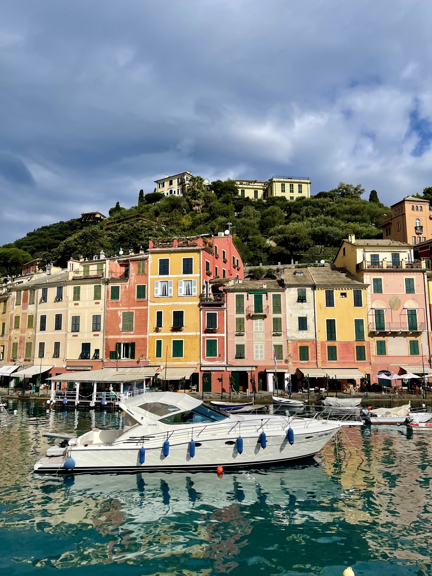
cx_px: 216
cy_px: 288
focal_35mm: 26
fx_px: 433
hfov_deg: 53.1
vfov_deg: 67.3
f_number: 1.6
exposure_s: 1/6993
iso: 32
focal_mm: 5.1
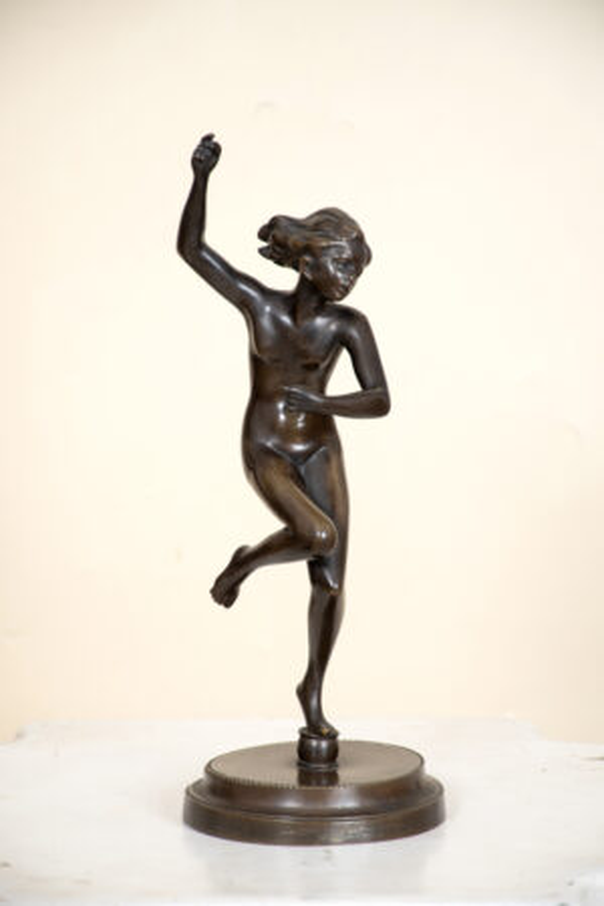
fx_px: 4605
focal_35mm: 183
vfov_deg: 11.2
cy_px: 453
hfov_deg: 7.5
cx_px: 302
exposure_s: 1/125
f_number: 6.3
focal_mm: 122
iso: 100
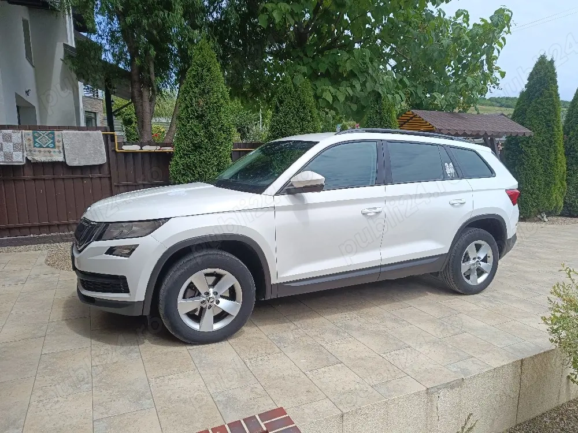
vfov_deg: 56.8
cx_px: 289
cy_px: 216
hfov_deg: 71.6
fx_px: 401
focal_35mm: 24
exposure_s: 1/1667
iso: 57
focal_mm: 5.59
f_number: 1.88
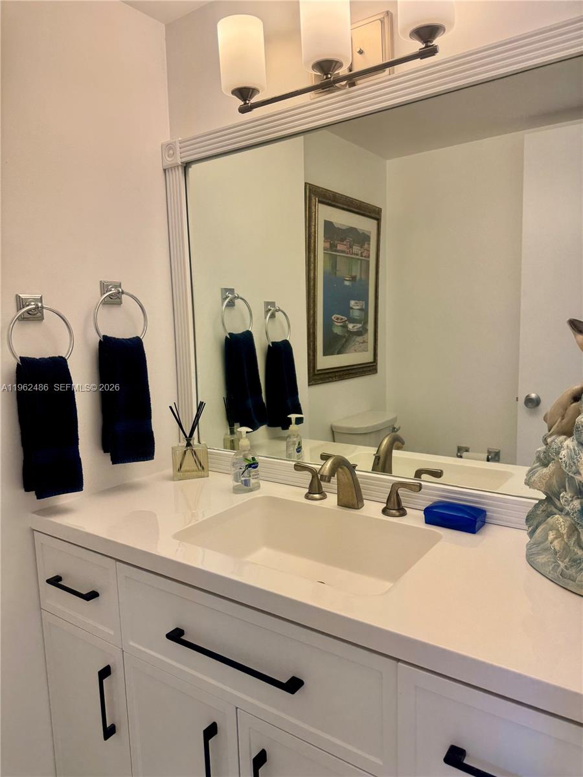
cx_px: 292
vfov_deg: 71.6
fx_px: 539
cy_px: 388
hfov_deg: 56.8
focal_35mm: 24
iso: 64
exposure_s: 1/154
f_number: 1.78
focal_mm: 6.76
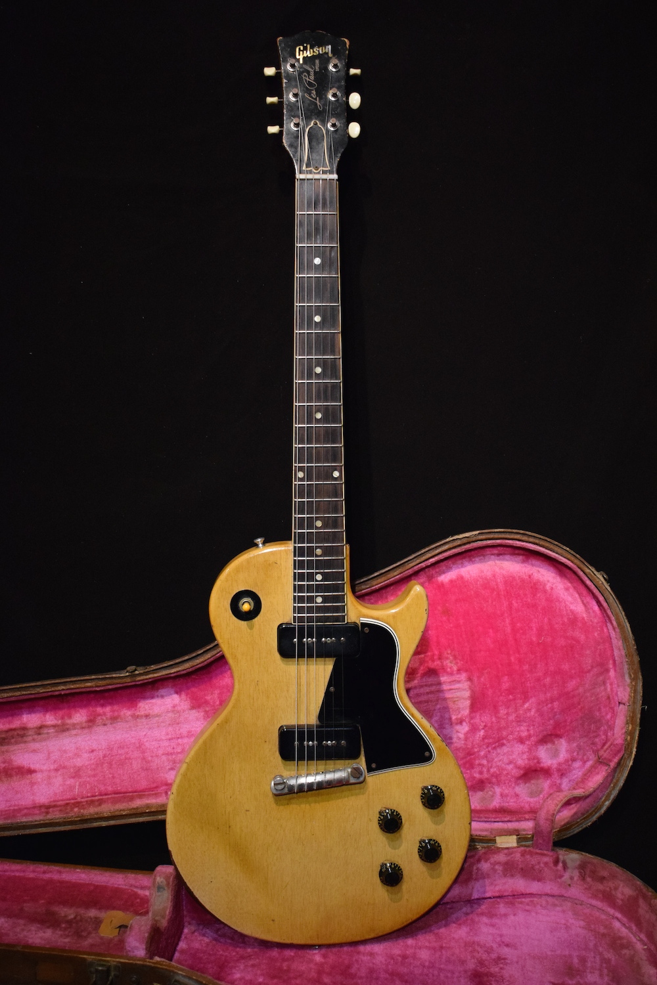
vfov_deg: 47.9
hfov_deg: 33.0
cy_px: 492
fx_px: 1109
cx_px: 328
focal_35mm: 40
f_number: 4
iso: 3200
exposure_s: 1/30
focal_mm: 27
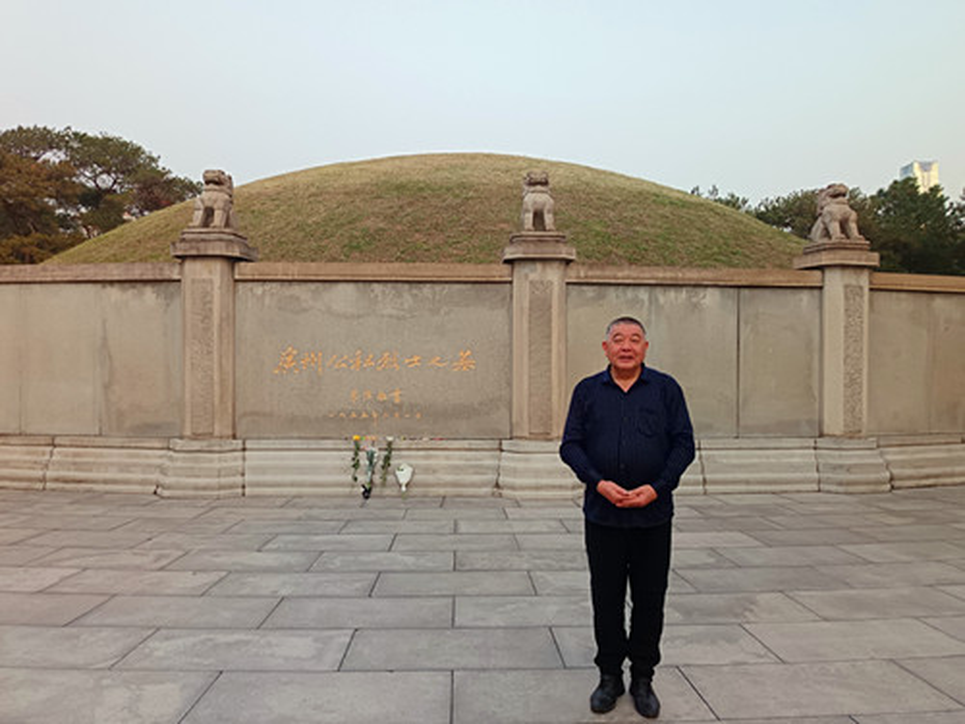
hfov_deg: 67.3
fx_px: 725
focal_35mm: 26
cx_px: 482
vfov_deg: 53.1
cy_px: 362
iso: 1668
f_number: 1.75
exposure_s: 1/25
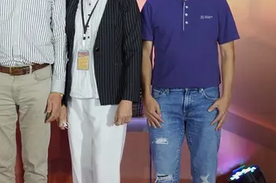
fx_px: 758
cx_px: -18
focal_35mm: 99
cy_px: 32
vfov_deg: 13.7
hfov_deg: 19.8
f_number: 4
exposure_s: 1/50
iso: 250
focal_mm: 30
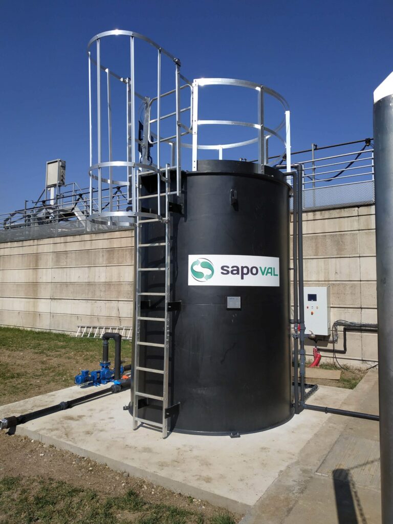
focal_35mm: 24
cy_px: 262
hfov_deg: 56.8
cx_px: 196
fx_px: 363
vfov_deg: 71.6
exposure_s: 1/3499
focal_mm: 3.94
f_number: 1.9
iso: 125
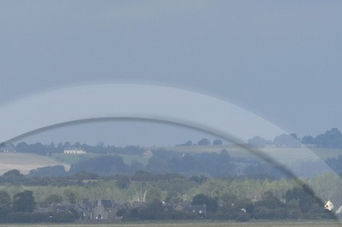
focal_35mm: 1044
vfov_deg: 1.3
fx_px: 9901
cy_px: 391
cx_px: 120
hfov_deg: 2.0
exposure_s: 1/400
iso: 100
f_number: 6
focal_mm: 200
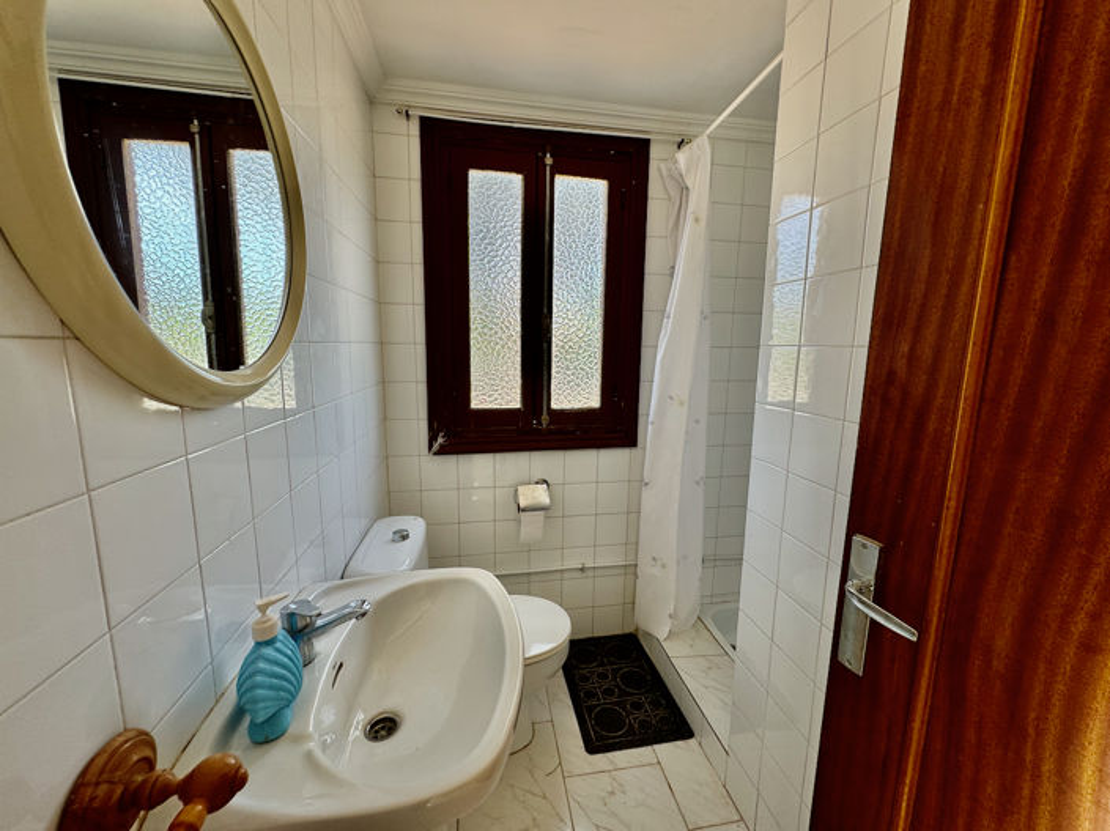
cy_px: 416
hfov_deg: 102.1
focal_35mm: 14
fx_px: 449
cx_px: 555
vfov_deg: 85.6
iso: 50
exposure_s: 1/99
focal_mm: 2.22
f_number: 2.2
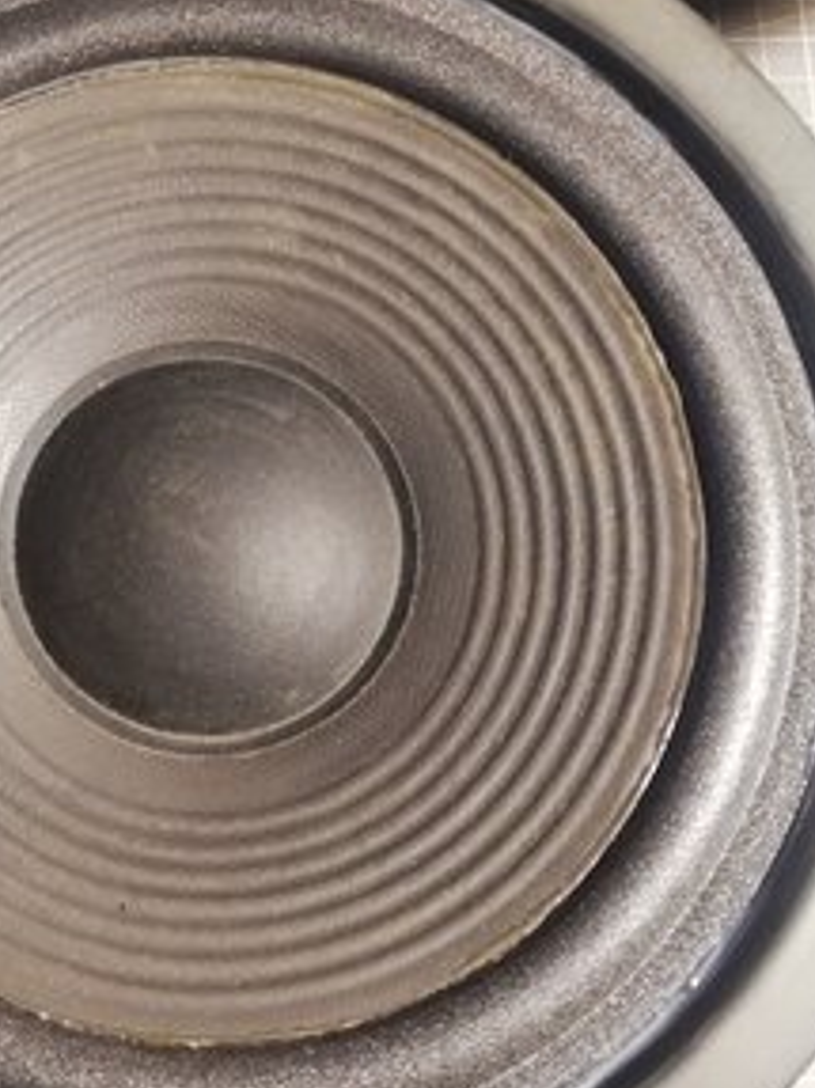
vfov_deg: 40.4
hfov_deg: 30.4
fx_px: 1477
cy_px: 481
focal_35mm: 47
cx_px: 218
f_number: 2.2
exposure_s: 1/25
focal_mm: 3.81
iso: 400
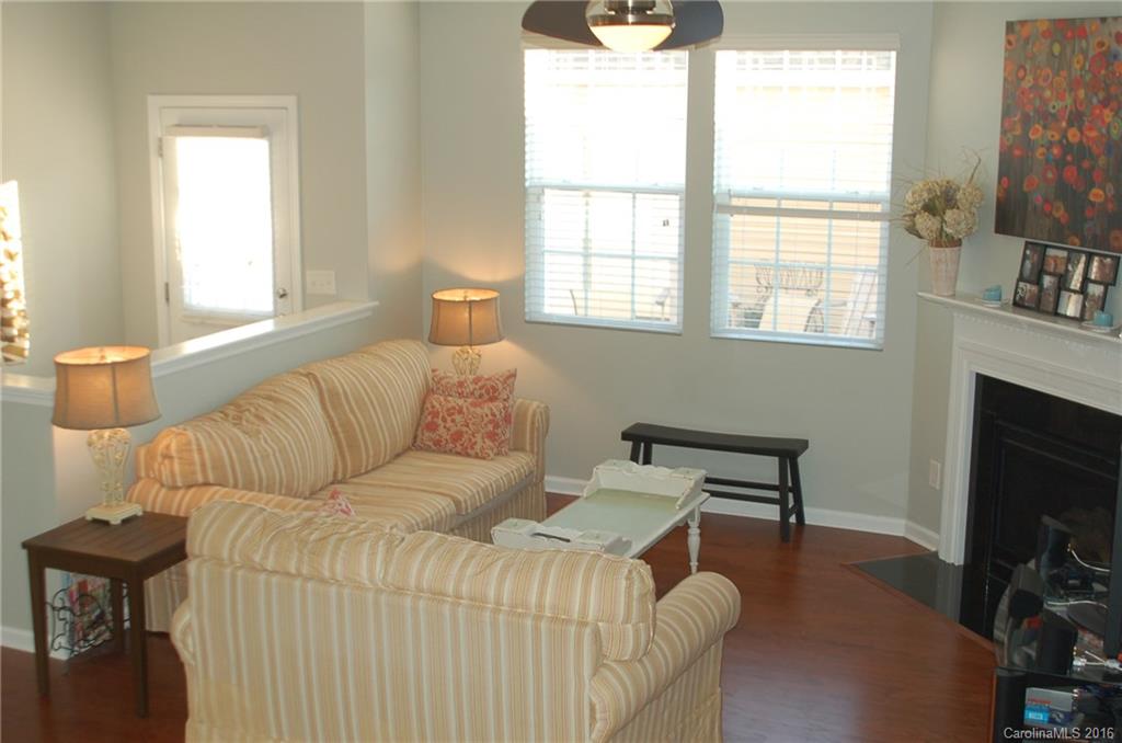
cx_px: 561
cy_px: 372
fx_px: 1306
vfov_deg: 31.7
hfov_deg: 46.5
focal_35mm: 42
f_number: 4
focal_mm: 28
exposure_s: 1/60
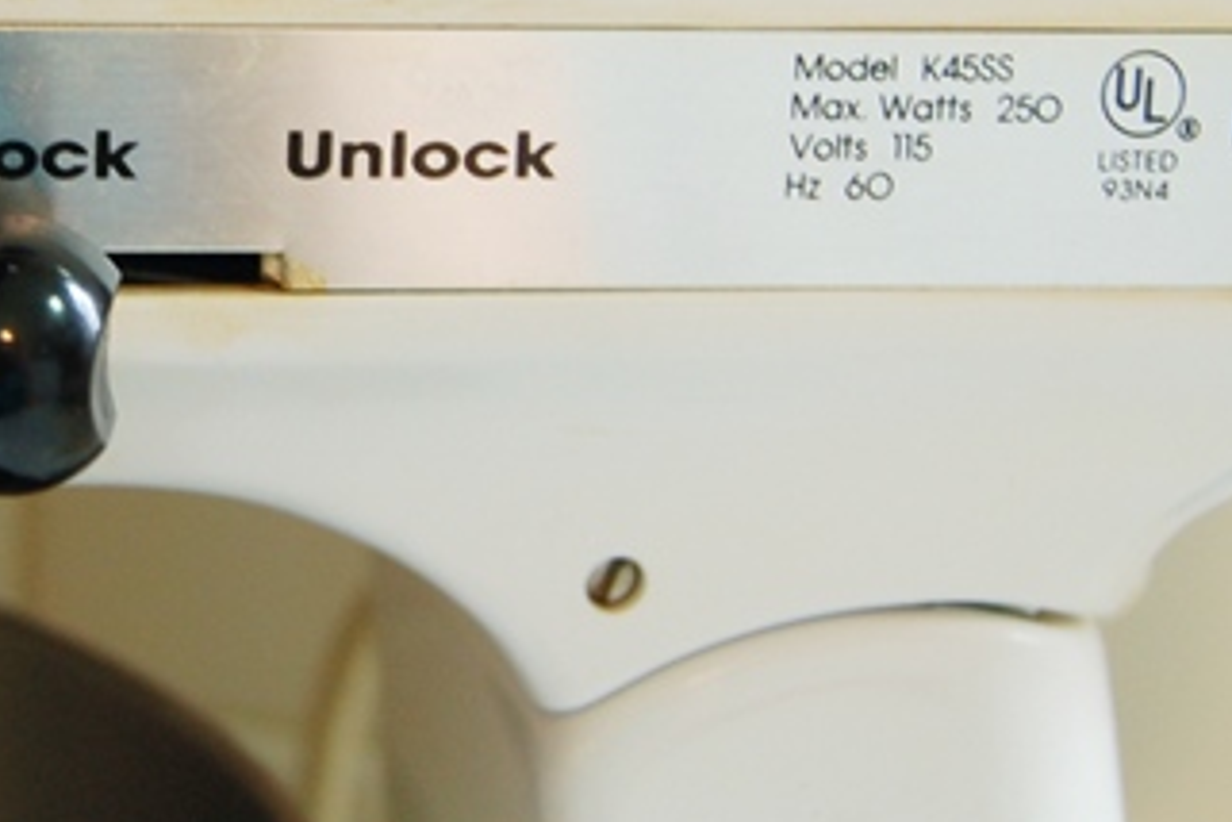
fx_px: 3456
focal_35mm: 101
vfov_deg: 13.4
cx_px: 38
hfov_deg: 19.7
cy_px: 0
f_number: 4
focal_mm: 24
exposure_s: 1/40
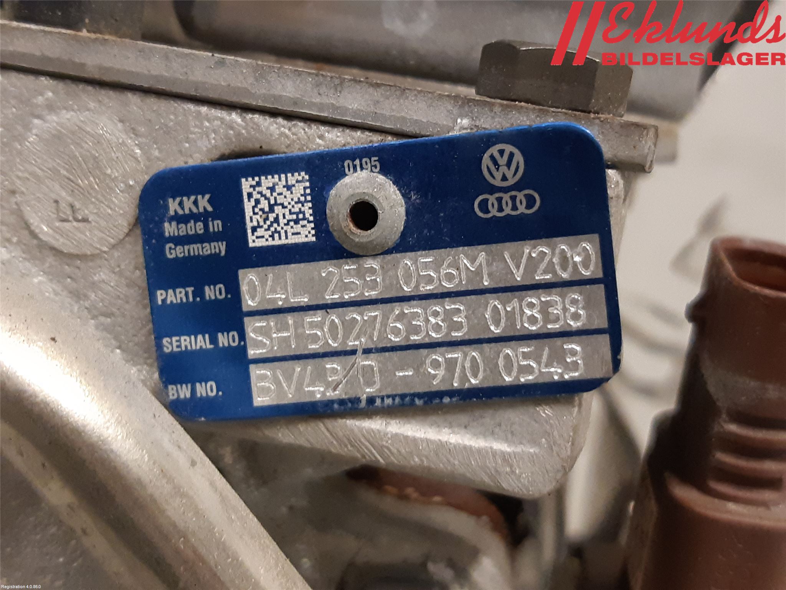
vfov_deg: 53.1
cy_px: 295
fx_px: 590
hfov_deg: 67.3
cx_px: 393
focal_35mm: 26
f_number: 1.7
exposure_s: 1/50
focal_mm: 3.93
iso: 250
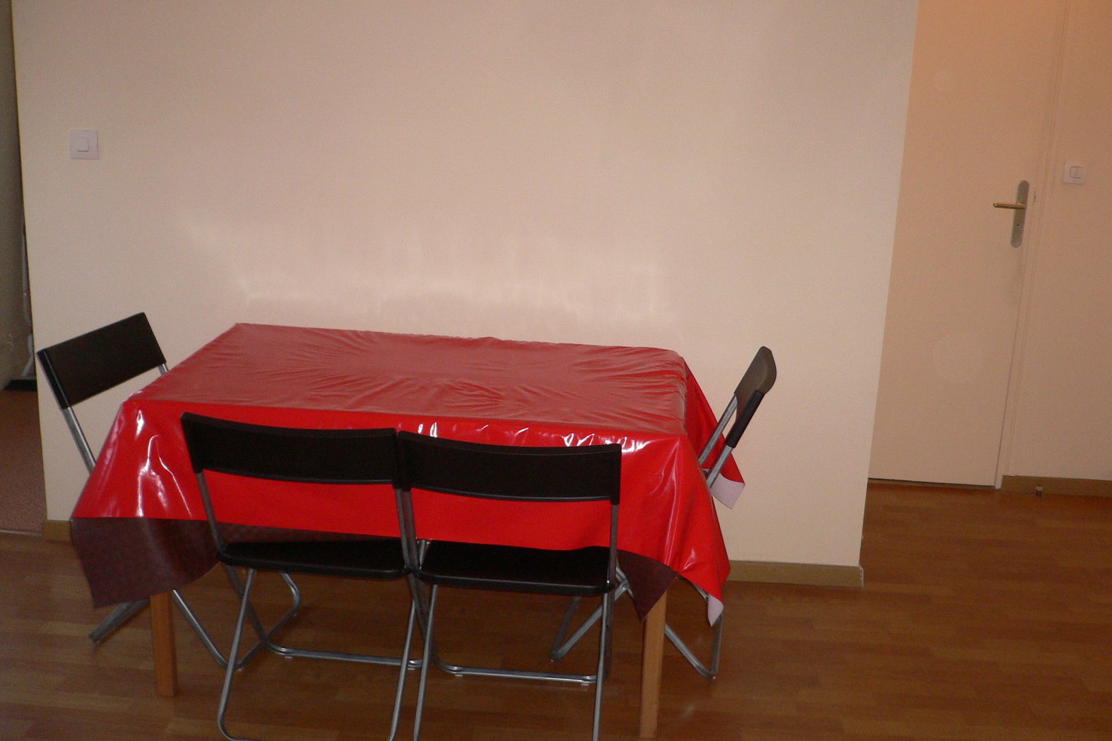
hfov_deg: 51.9
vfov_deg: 35.9
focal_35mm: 37
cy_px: 353
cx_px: 555
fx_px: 1143
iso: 150
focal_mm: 5.8
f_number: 2.8
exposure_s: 1/60
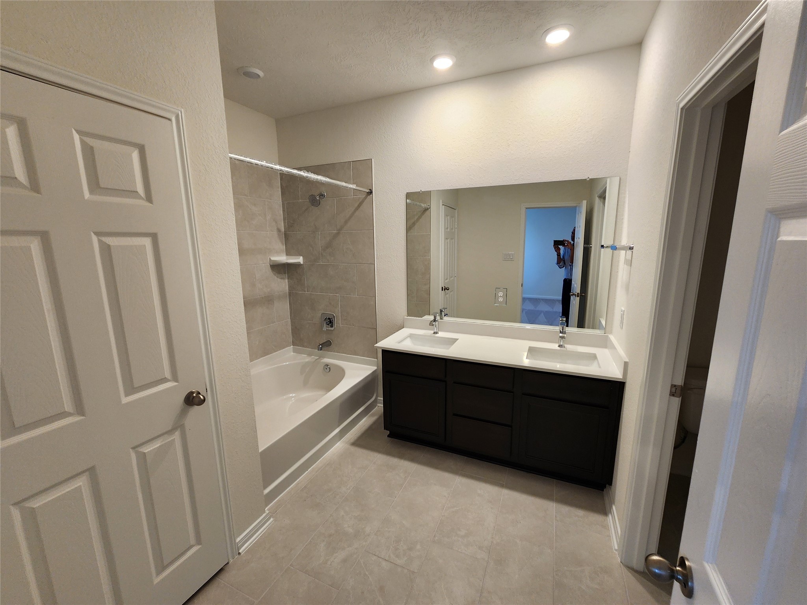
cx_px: 404
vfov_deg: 89.9
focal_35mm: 13
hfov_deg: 106.2
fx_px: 303
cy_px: 302
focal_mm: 2.2
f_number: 2.2
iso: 160
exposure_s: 1/60
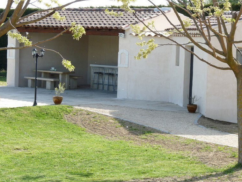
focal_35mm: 117
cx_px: 125
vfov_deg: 12.7
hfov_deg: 16.8
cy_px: 88
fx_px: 818
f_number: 4.5
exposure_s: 1/200
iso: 100
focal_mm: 16.7
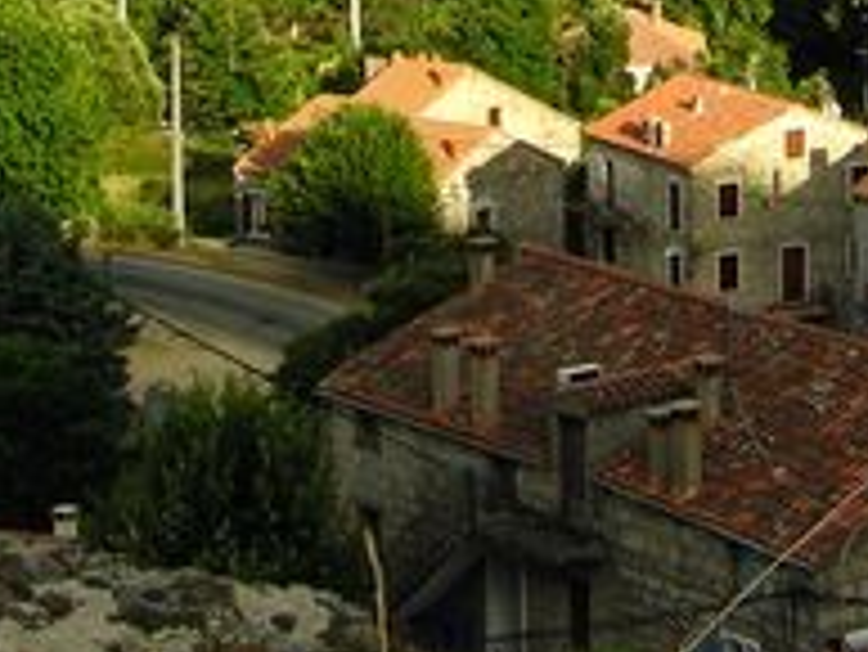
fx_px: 3739
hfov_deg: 13.1
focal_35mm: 149
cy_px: -526
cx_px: 881
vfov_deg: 9.5
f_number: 4.8
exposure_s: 1/498
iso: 100
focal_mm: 7.5
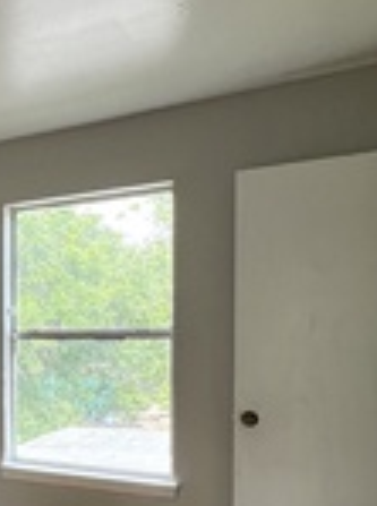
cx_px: -143
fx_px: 613
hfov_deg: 27.2
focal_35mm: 42
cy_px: 367
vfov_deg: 43.7
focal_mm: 1.57
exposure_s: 1/99
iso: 80
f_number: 1.8
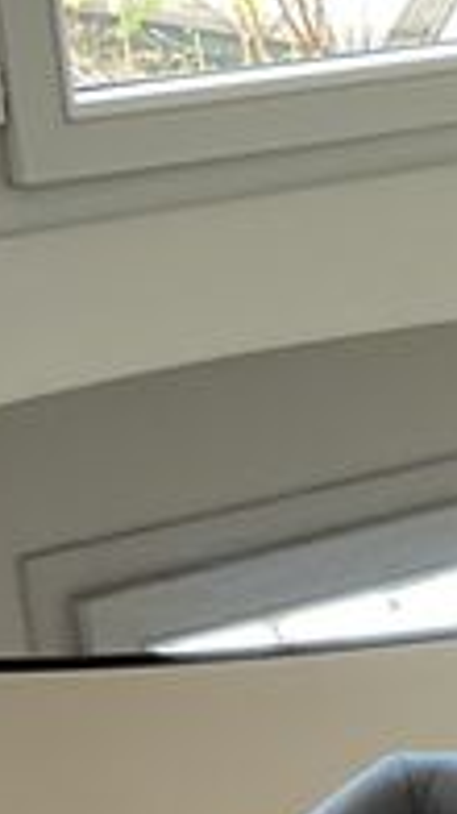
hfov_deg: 6.8
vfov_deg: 13.0
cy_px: 1009
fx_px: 3474
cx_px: 1371
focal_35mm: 161
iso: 80
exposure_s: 1/60
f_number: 1.8
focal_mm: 3
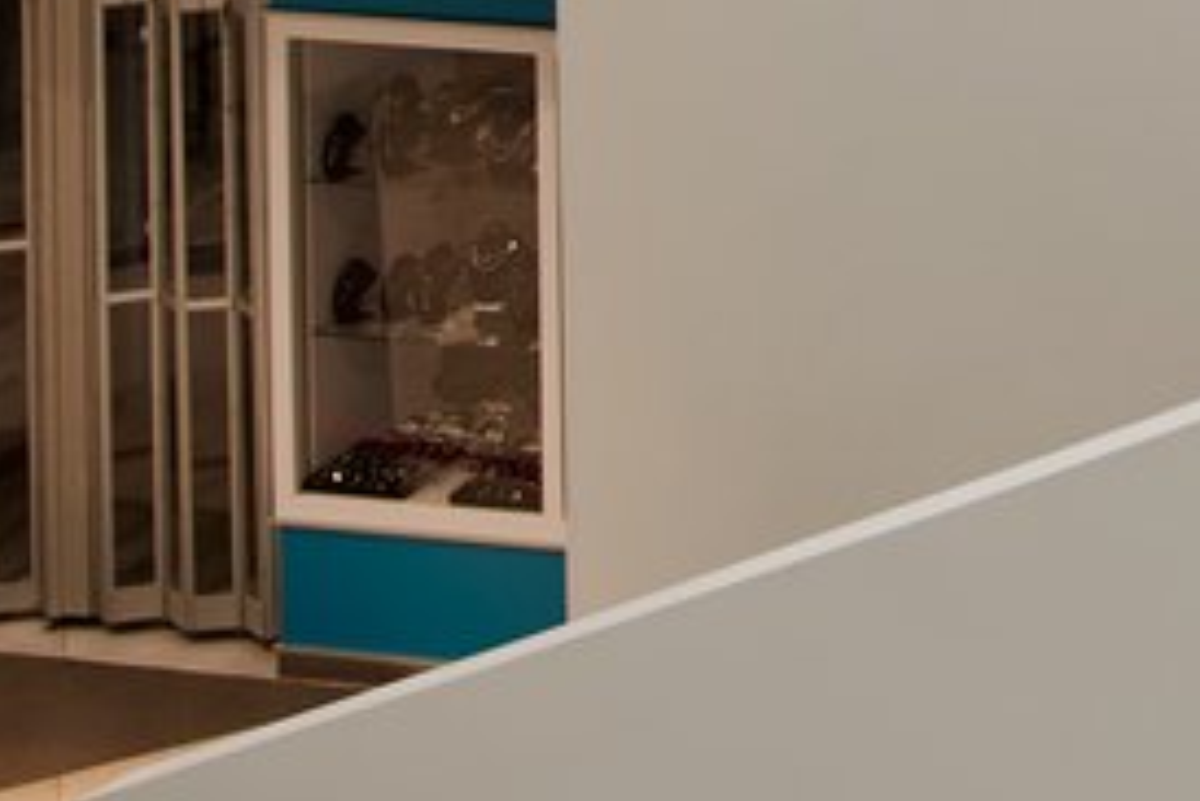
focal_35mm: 142
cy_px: -1359
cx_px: 3491
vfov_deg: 8.5
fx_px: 4736
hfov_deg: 10.6
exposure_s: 1/2
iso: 64
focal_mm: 19
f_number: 7.1
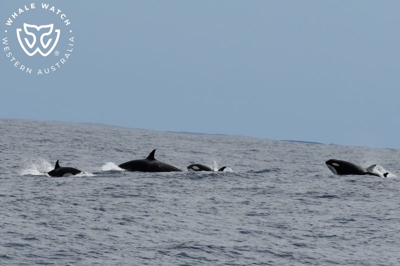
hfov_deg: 9.2
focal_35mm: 225
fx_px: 2499
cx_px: 200
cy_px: 133
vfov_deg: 6.1
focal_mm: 150
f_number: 8
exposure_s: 1/2000
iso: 200
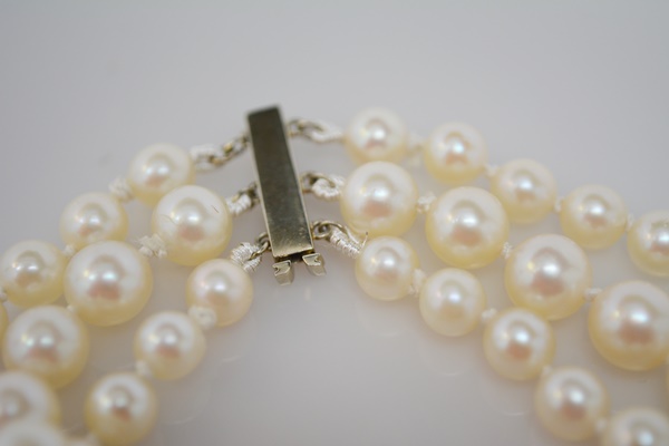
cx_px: 334
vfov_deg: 19.7
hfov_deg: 29.2
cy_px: 223
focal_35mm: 69
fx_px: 1282
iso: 400
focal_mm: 46
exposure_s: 1/80
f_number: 5.3
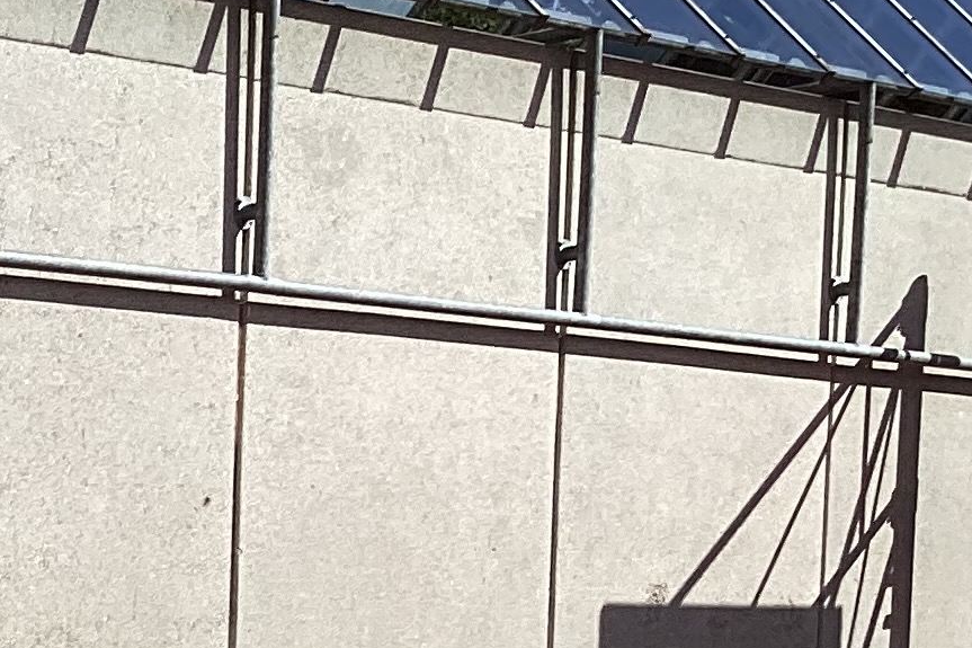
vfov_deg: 10.5
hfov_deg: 14.8
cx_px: -758
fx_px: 3293
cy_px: 1232
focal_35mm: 122
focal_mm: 3.3
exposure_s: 1/1335
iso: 25
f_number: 2.4
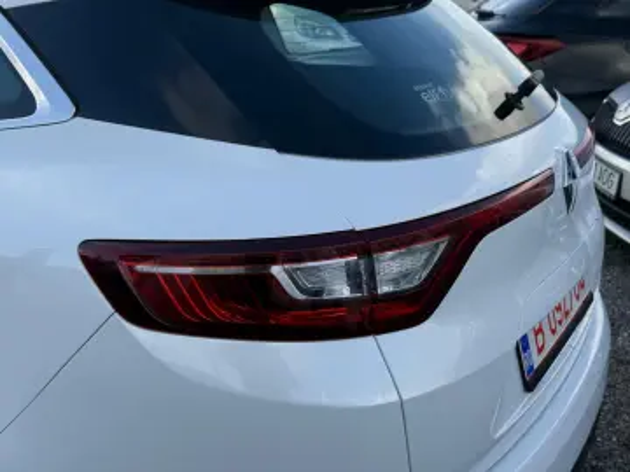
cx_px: 315
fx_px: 874
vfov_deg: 30.3
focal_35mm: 48
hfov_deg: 39.7
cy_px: 236
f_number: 1.78
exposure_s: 1/1980
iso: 64
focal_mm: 6.76
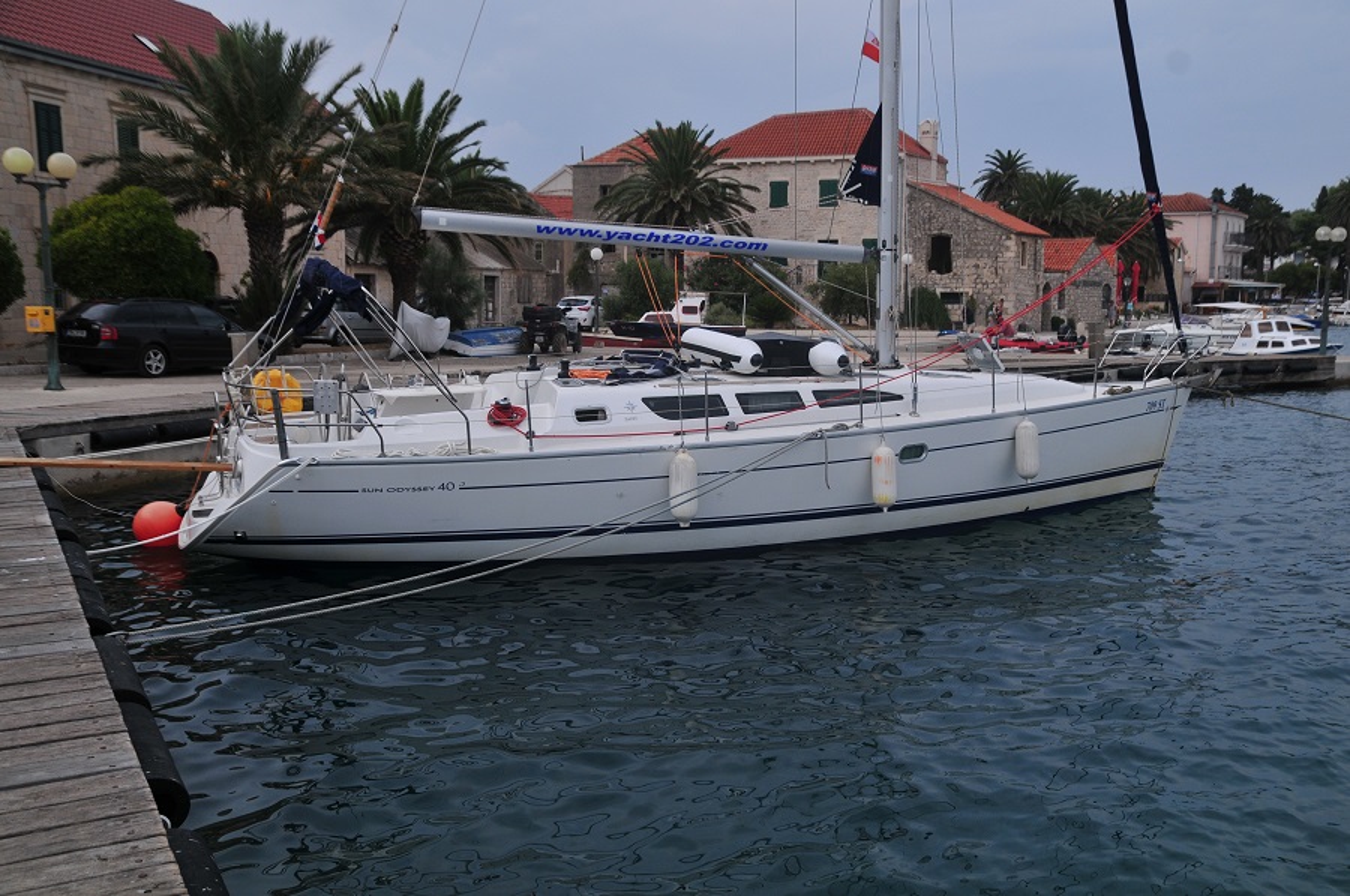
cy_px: 448
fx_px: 1348
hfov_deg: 53.2
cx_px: 675
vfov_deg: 36.8
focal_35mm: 36
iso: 250
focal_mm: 24
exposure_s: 1/1600
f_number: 6.3
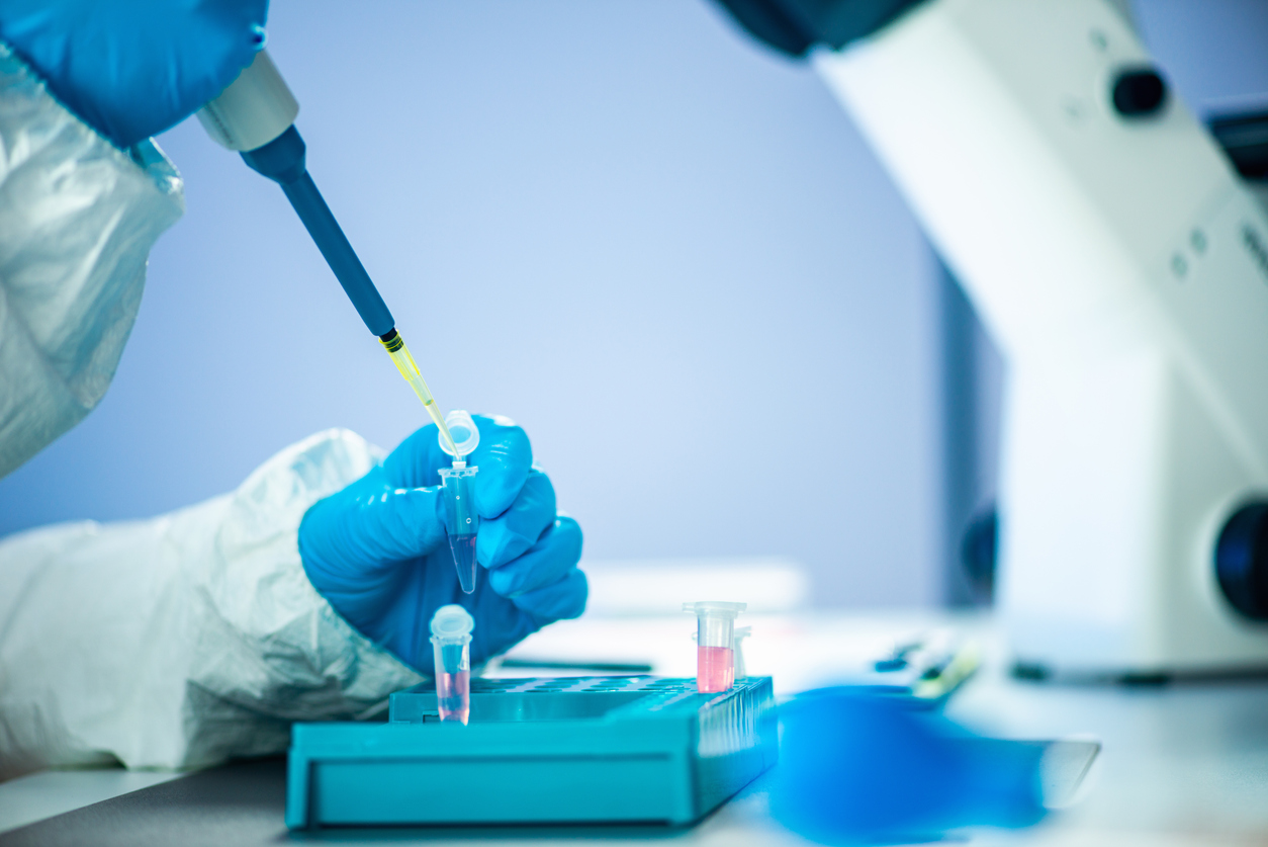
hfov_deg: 19.4
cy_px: 424
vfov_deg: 13.1
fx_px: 3699
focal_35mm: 105
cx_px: 634
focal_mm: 105
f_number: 3.2
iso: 100
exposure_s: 1/160
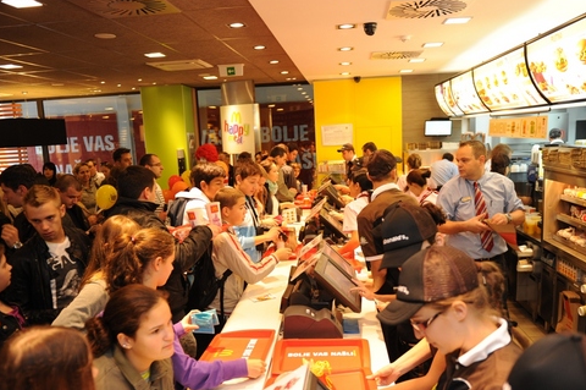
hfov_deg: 62.0
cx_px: 304
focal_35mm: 30
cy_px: 213
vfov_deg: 43.5
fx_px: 488
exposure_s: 1/100
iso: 640
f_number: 2.8
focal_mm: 24
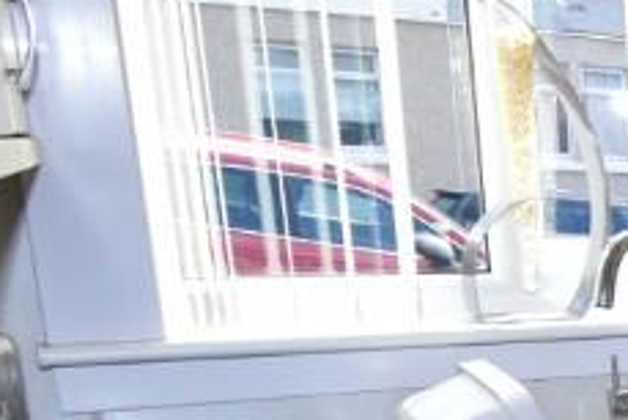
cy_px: 501
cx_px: 1061
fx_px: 1169
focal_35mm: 67
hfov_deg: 21.9
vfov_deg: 19.2
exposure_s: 1/80
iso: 100
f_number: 4.5
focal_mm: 10
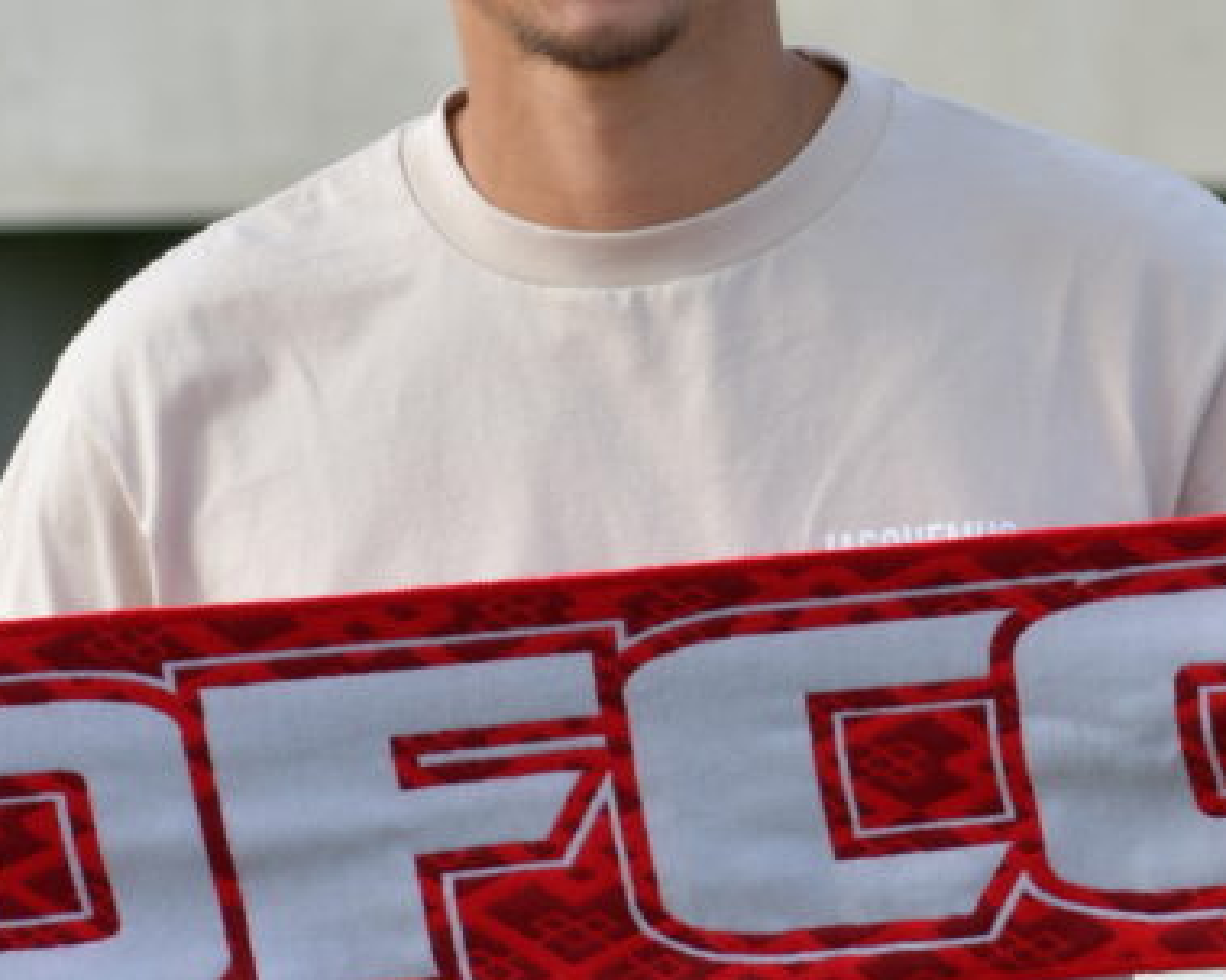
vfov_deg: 3.9
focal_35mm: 398
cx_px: 619
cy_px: 207
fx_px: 14438
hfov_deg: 4.9
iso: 180
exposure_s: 1/250
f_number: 8
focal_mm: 105
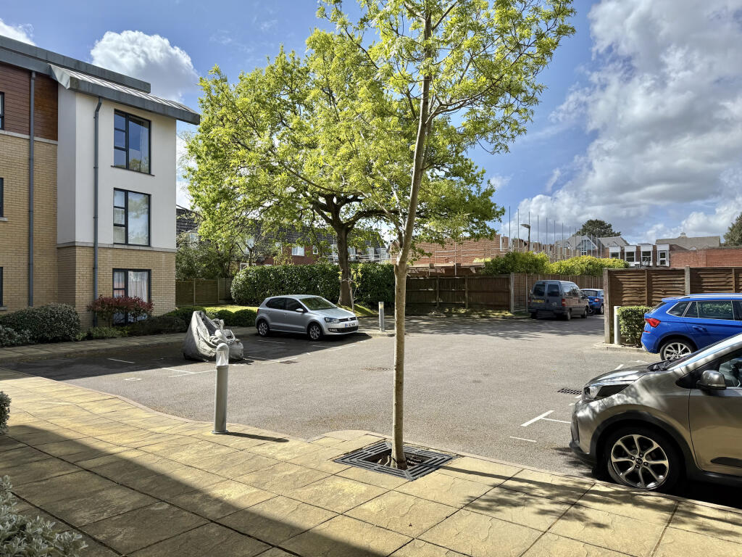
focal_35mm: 24
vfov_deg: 56.8
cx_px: 371
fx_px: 514
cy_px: 278
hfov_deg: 71.6
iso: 80
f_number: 1.78
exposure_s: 1/3584
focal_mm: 6.76
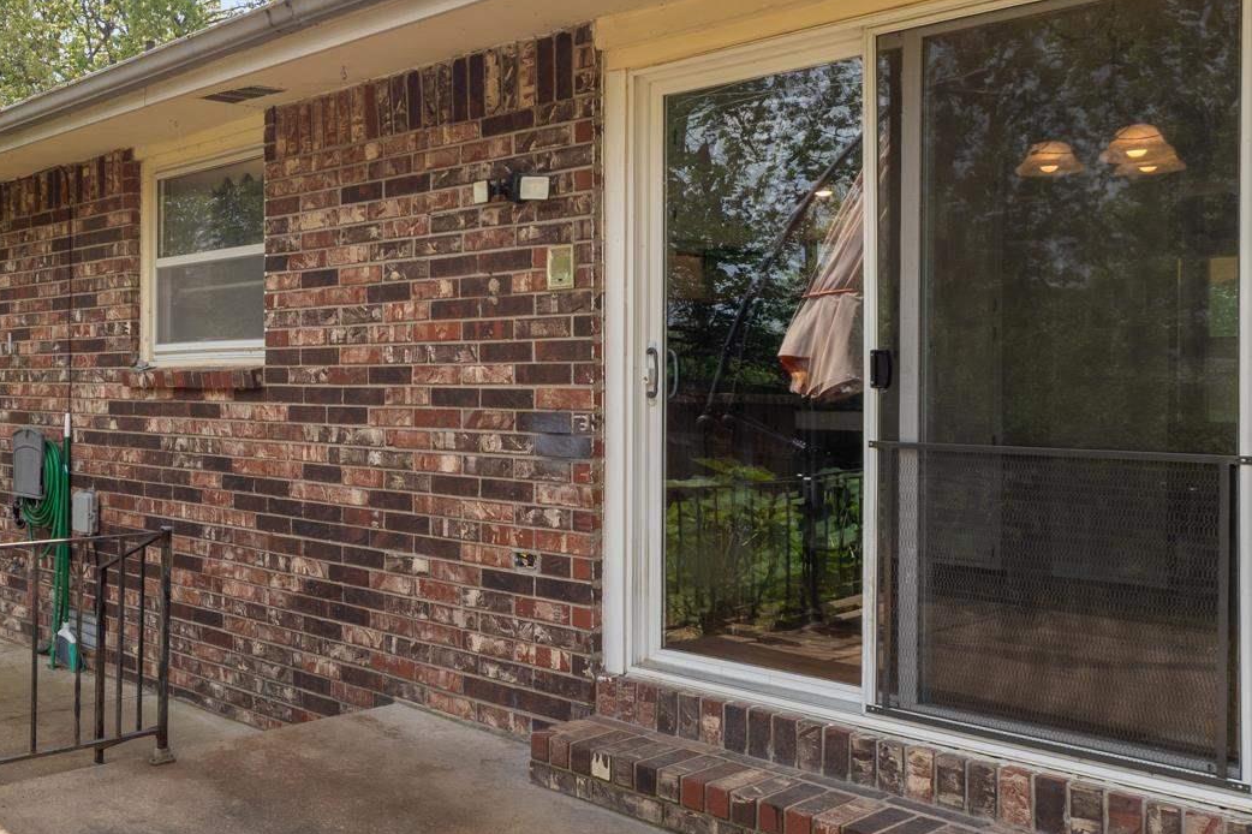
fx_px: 1252
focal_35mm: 36
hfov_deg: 50.2
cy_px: 396
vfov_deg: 36.8
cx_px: 266
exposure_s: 1/80
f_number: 9
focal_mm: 10
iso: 200
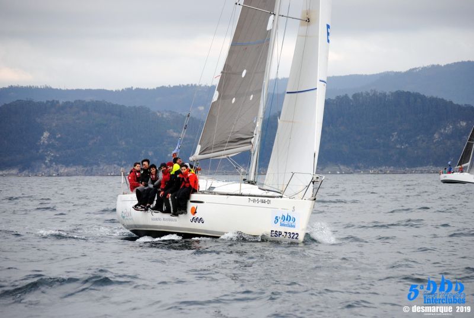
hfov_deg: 13.0
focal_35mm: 158
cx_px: 237
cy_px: 159
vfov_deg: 8.8
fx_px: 2078
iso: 200
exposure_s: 1/500
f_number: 5.6
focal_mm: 105
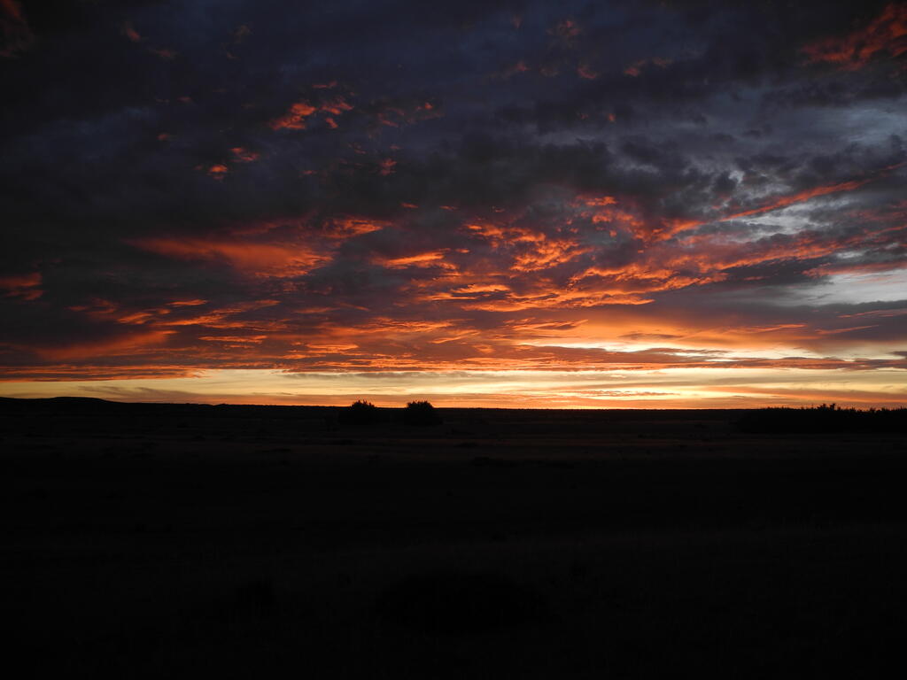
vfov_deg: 49.7
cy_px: 340
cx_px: 454
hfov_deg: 63.4
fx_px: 734
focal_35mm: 28
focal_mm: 6
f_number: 2.8
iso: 100
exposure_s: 1/100
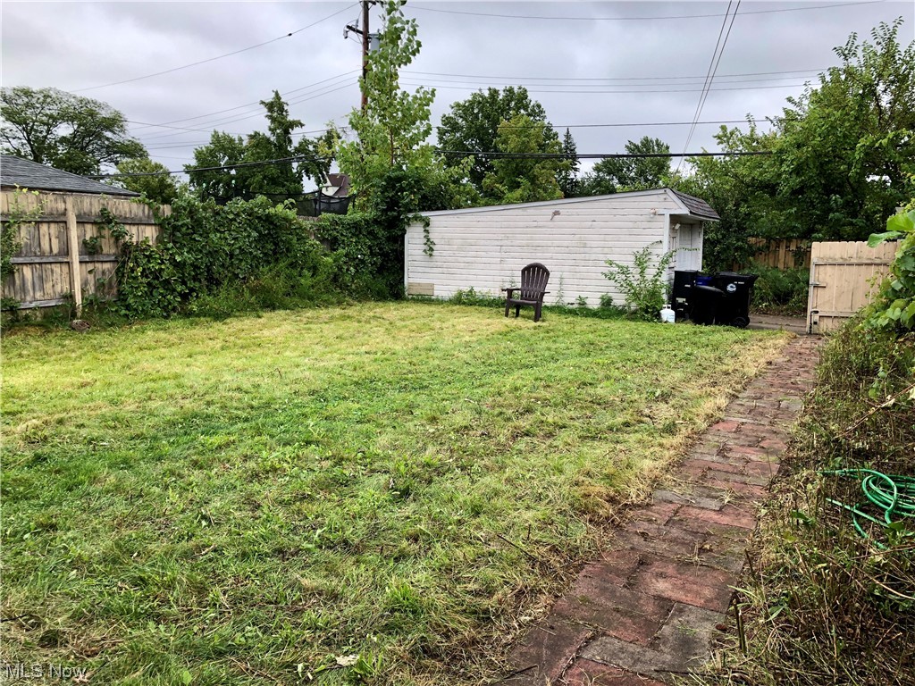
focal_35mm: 28
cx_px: 458
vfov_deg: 49.7
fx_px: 740
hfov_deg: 63.4
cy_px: 343
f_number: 1.8
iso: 20
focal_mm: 3.99
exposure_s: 1/129
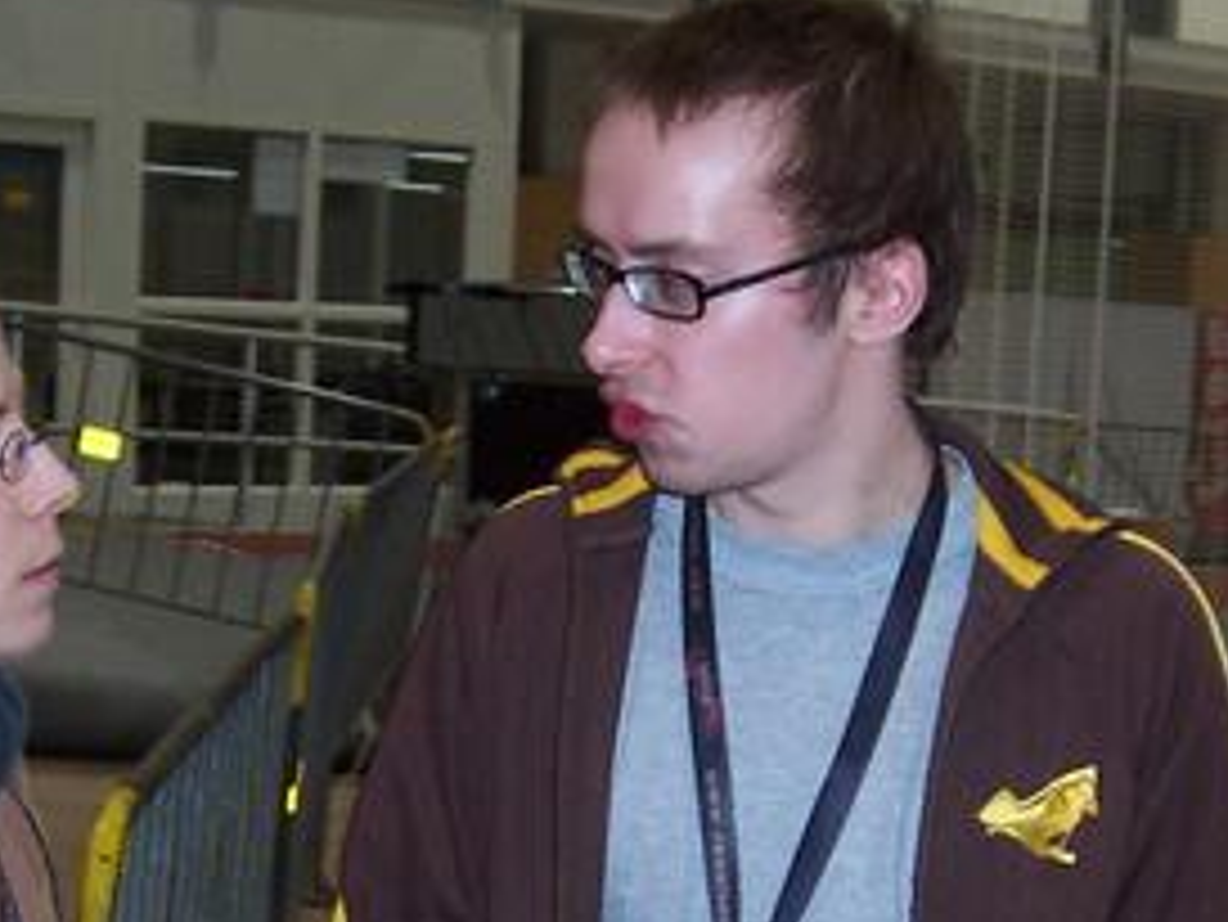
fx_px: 2910
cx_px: 670
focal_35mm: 82
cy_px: 805
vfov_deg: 17.8
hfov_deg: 23.8
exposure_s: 1/30
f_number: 2.8
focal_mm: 5.6
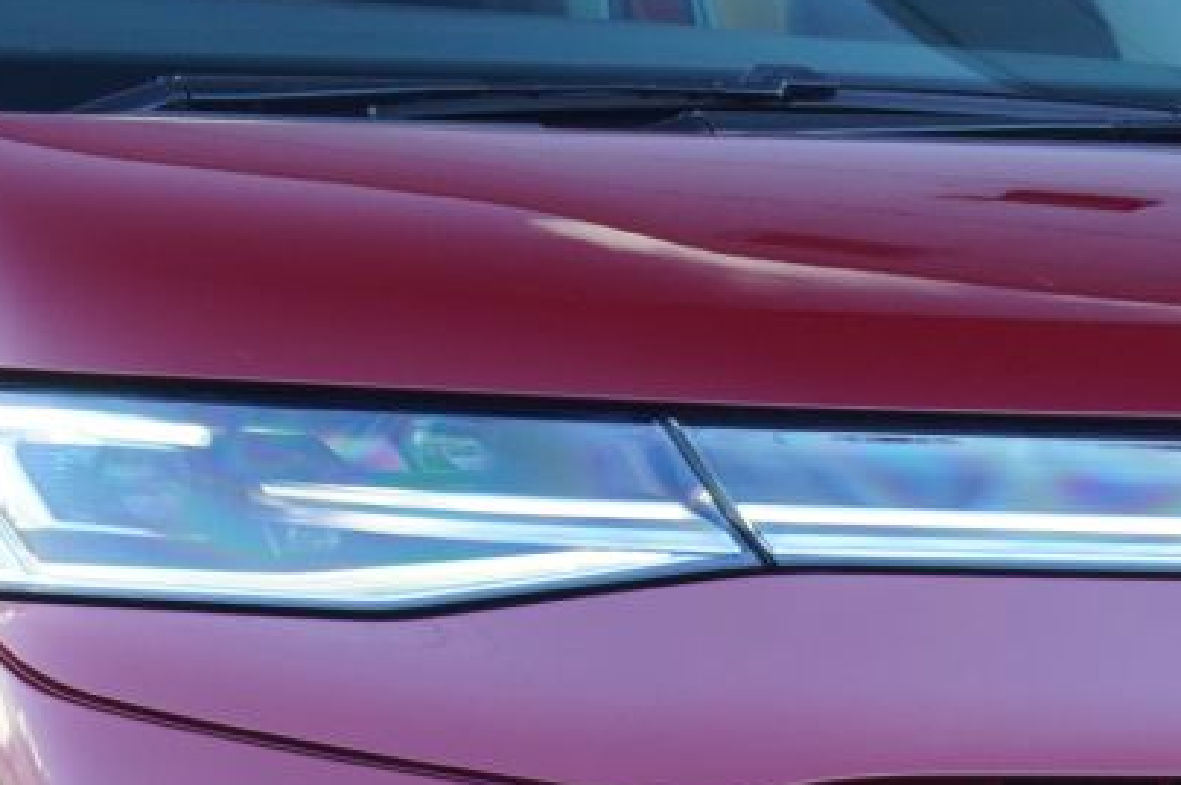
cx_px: 260
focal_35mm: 255
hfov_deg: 8.1
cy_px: 554
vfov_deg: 5.4
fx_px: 8354
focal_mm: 43
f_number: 5.6
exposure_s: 1/90
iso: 500
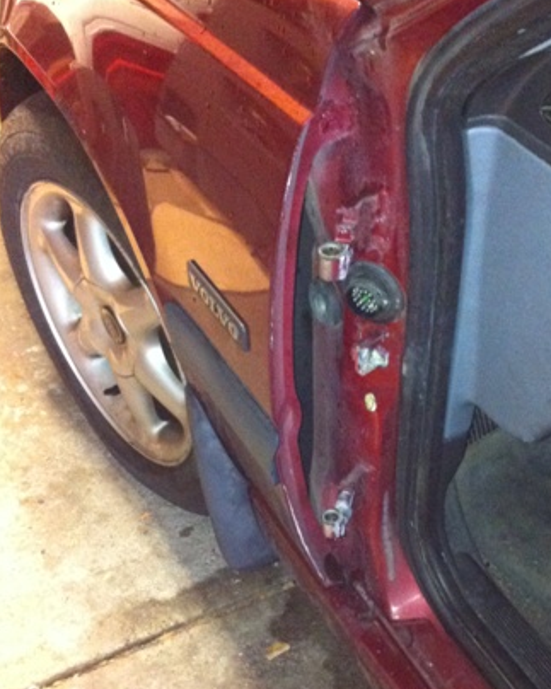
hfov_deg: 28.0
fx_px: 1101
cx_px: 346
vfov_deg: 34.5
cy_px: 455
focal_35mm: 54
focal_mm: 3.85
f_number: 2.8
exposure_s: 1/15
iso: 800
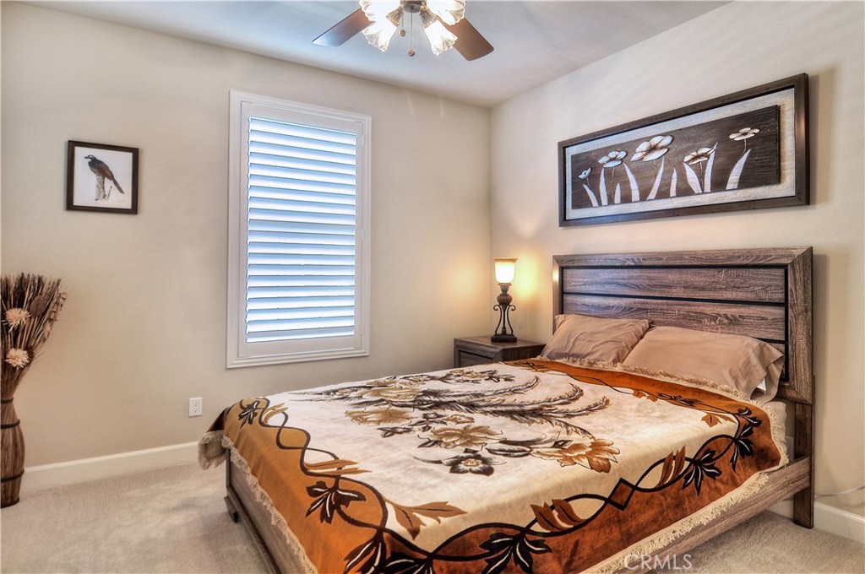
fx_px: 432
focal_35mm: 18
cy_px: 287
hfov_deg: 90.1
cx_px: 432
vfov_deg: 67.2
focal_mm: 12
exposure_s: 1/2
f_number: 7.1
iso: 125
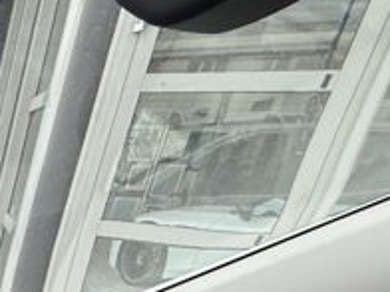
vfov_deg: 20.7
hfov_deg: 21.2
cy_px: 471
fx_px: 642
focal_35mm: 57
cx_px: -324
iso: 40
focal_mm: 2.22
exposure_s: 1/107
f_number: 2.2
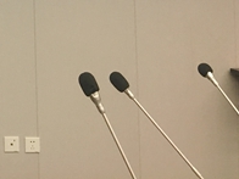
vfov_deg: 15.3
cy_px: -94
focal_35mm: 89
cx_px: -102
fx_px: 614
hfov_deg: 19.6
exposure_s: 1/33
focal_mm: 4.15
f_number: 2.2
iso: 64
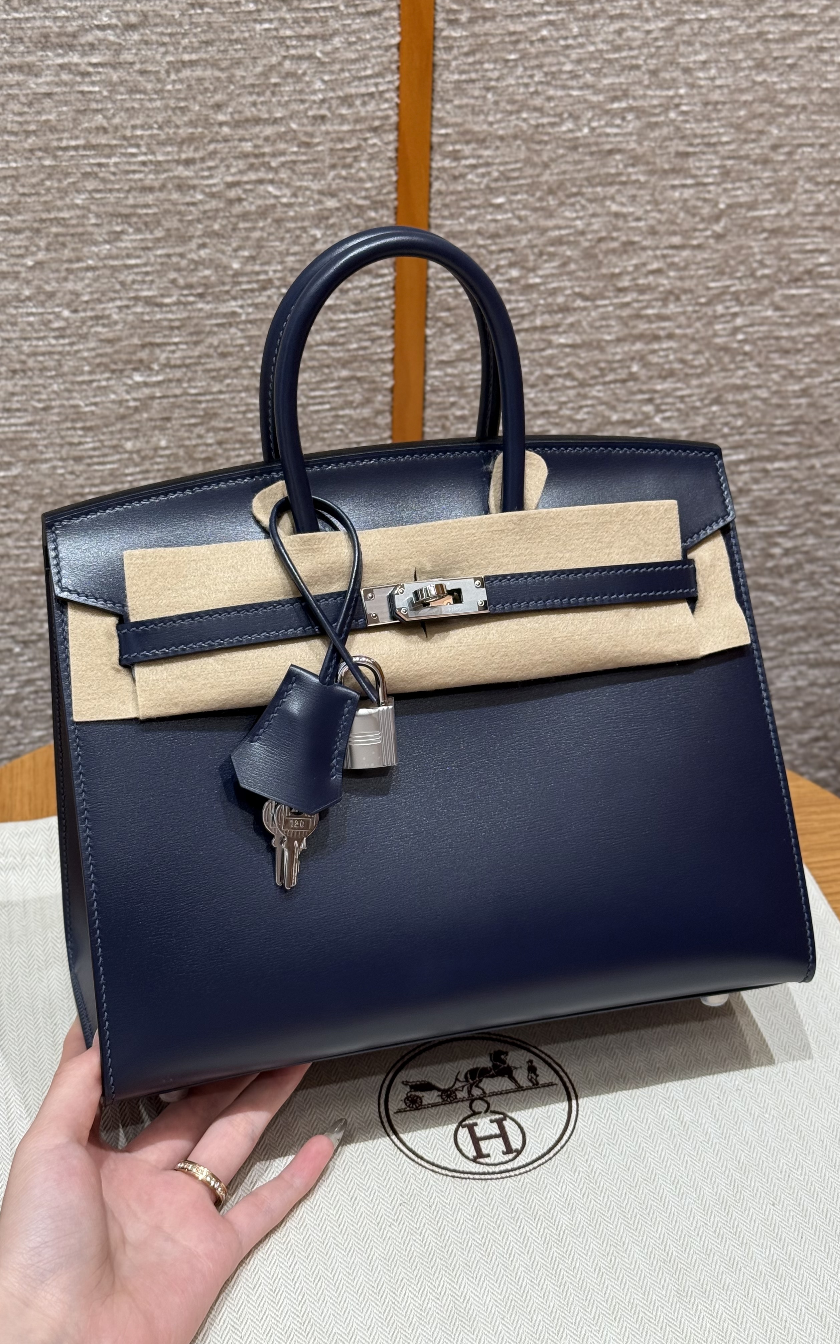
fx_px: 1868
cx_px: 419
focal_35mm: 51
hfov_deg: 25.3
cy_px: 671
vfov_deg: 39.6
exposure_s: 1/86
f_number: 1.78
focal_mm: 6.76
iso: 100
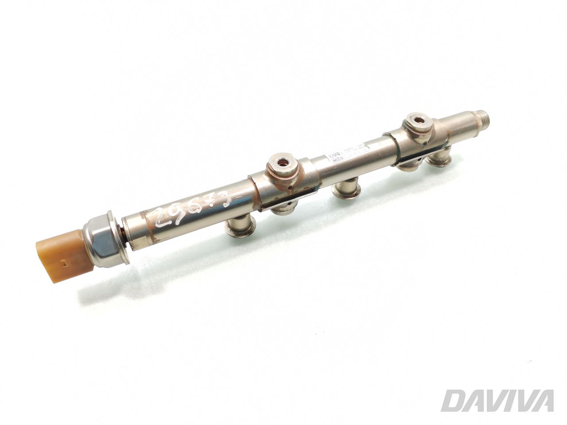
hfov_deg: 67.3
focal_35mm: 26
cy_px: 212
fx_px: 426
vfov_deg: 53.1
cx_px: 284
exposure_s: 1/100
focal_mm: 4.75
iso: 100
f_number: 1.8
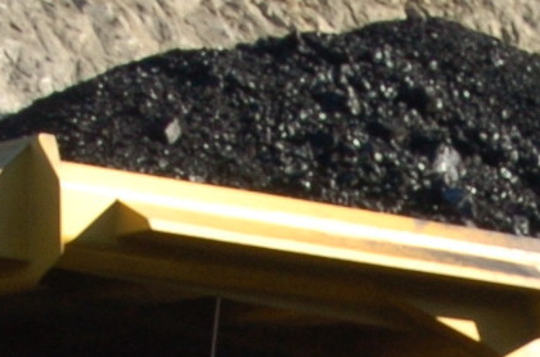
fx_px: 4085
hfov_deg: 7.6
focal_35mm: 273
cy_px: 786
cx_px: 296
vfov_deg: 4.9
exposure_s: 1/125
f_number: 11
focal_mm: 31
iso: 250
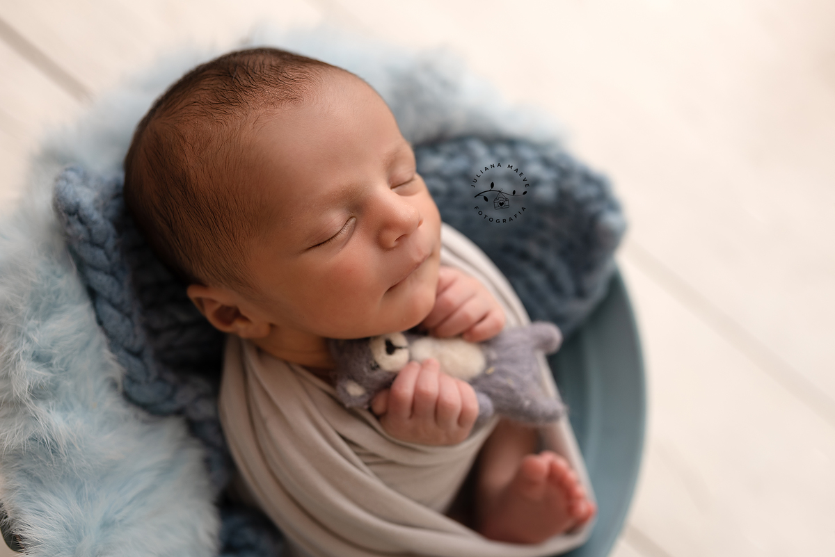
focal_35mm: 35
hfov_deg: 54.4
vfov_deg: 37.9
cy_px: 278
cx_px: 418
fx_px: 812
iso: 100
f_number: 2.8
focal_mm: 35
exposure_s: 1/160
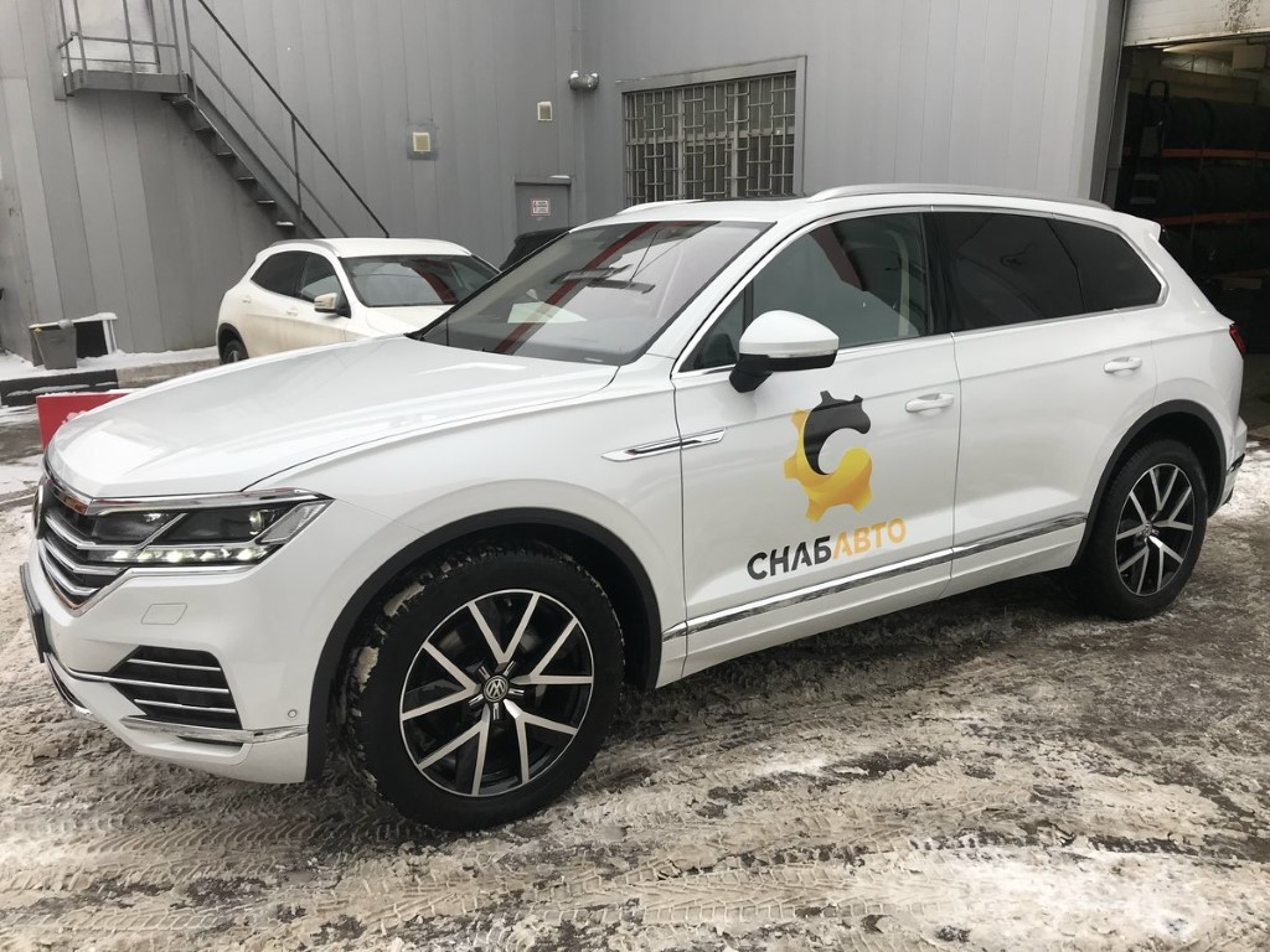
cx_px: 635
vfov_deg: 49.7
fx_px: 1027
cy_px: 476
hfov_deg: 63.4
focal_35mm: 28
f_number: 1.8
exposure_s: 1/210
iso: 20
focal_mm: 3.99
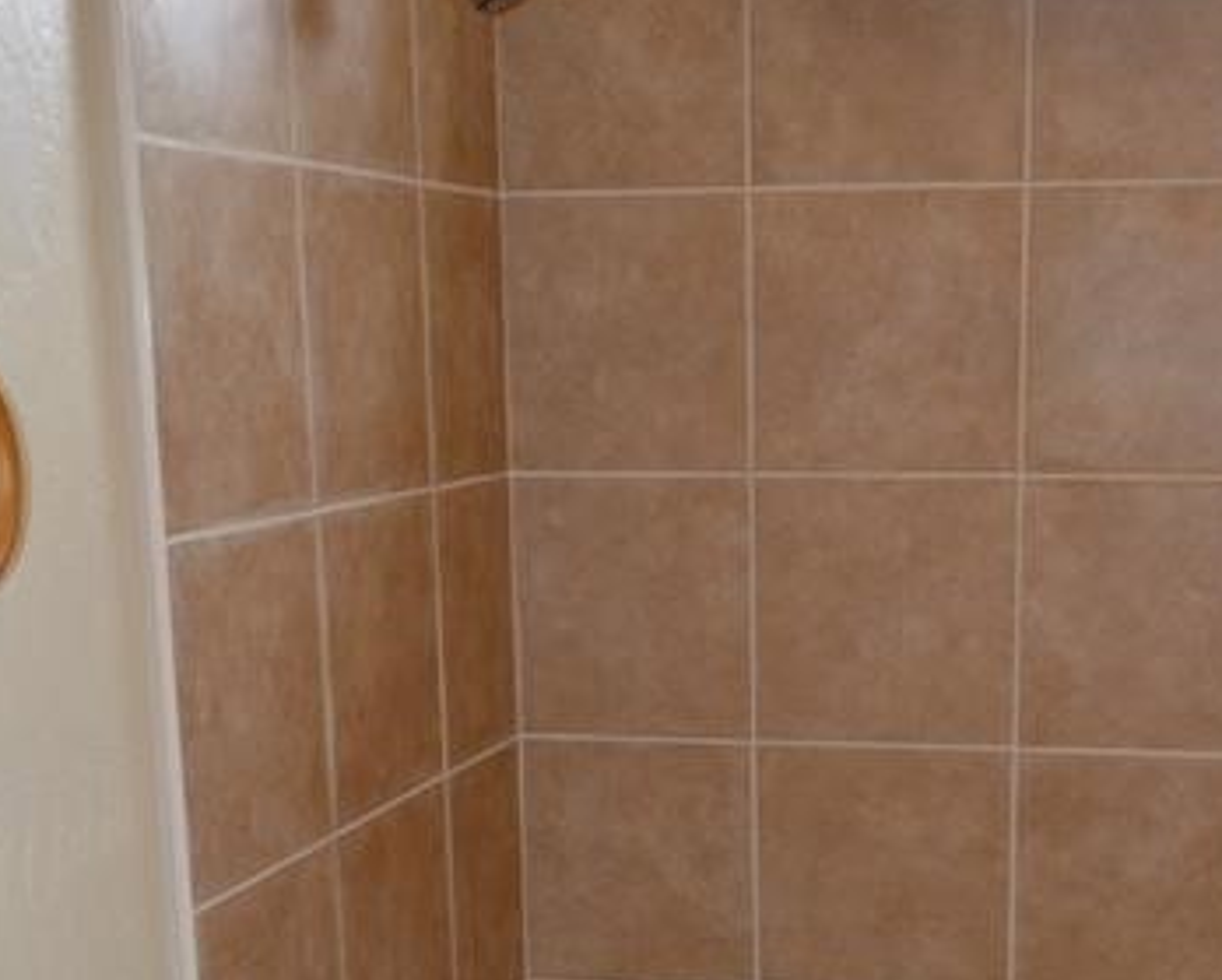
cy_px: 994
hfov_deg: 30.2
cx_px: 815
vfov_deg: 23.5
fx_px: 2244
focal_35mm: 62
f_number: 4
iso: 400
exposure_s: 1/60
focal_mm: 20
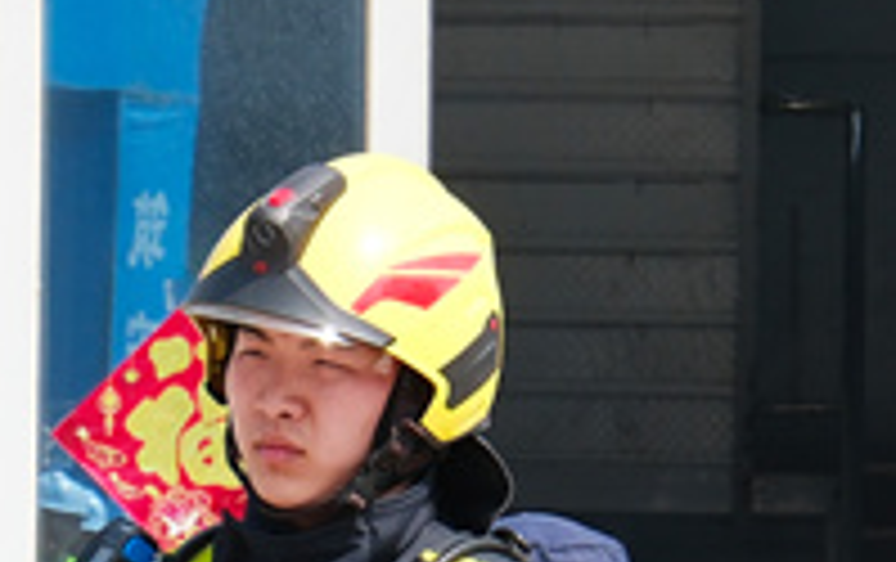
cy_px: 967
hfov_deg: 8.8
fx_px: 5747
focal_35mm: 235
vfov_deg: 5.5
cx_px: -248
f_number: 4
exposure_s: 1/800
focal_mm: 30.7
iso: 160
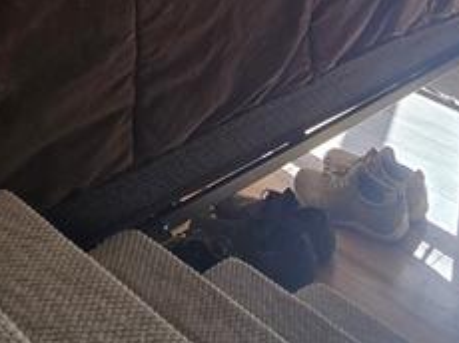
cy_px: -324
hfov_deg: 32.4
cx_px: 361
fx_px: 768
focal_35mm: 58
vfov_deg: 18.1
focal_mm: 2.2
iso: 50
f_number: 2.2
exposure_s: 1/283
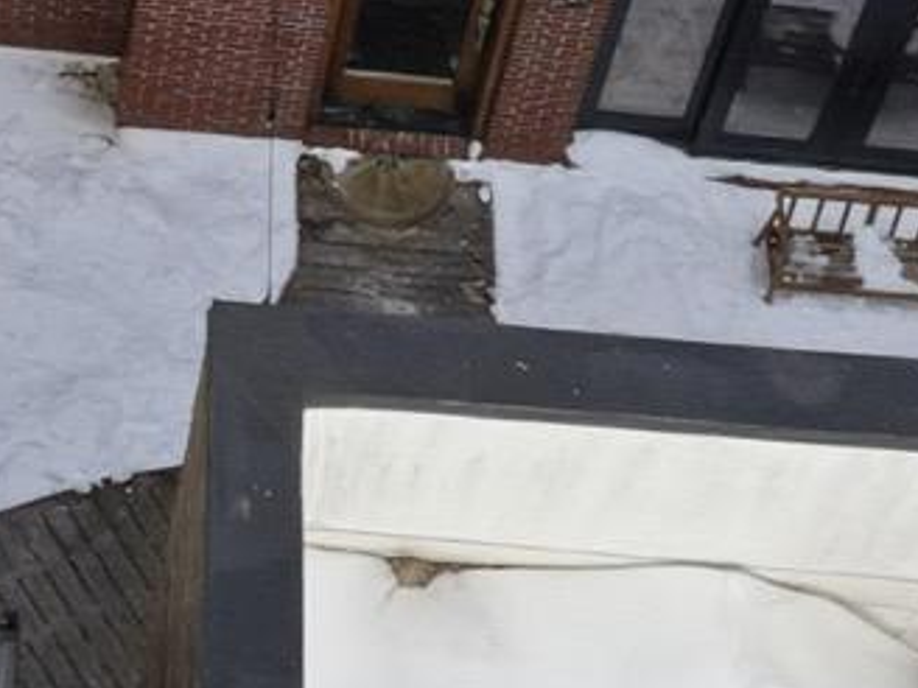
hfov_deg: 12.8
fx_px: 3978
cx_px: -257
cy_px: -629
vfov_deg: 9.3
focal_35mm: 150
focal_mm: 6.7
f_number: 1.7
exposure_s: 1/350
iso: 110
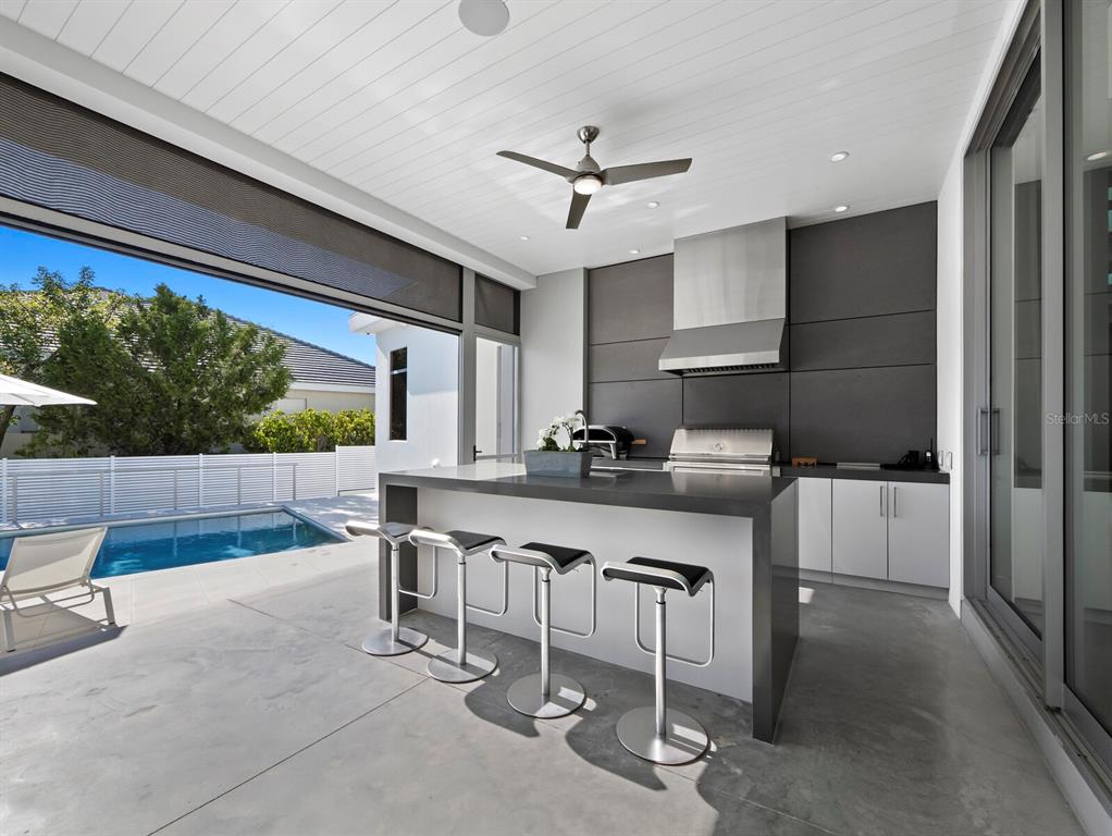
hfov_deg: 102.0
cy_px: 418
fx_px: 450
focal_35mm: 14
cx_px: 556
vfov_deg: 85.7
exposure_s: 1/60
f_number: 10
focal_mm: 7
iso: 250
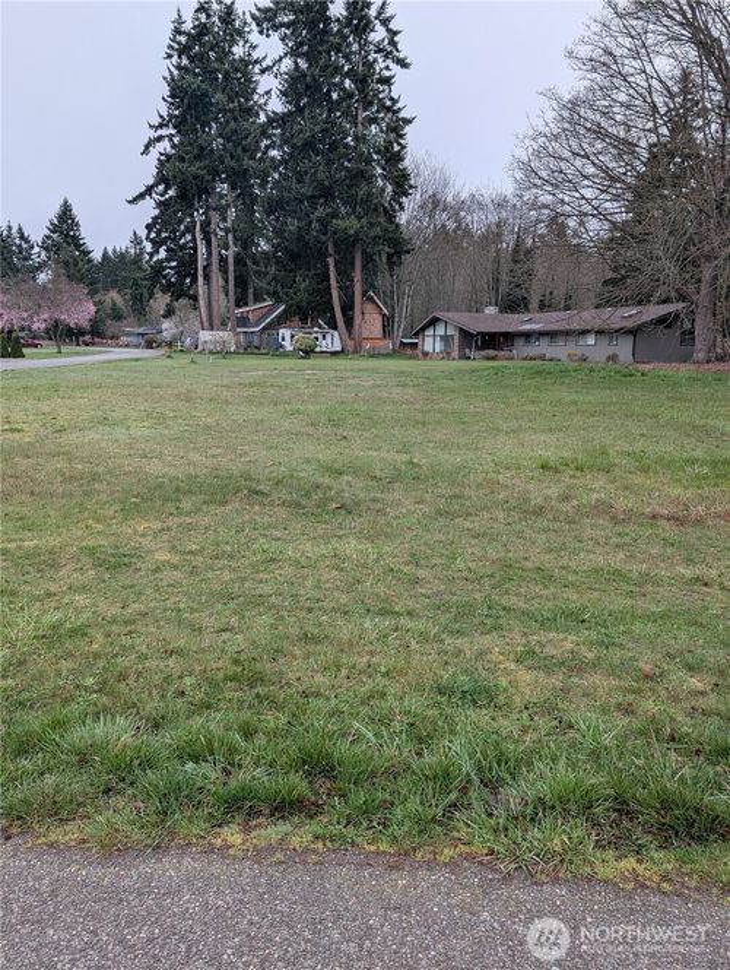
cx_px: 365
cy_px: 485
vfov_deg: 71.5
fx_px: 673
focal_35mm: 24
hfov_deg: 56.9
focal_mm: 6.9
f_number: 1.68
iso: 72
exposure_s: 1/114
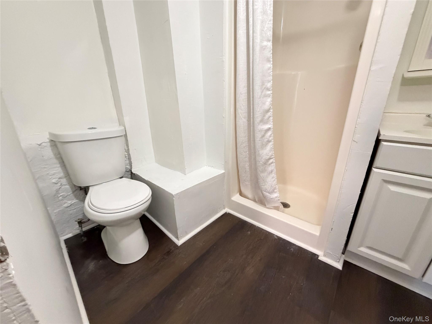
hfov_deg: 102.1
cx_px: 216
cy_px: 162
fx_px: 175
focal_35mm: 14
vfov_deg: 85.7
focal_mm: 2.22
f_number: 2.2
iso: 640
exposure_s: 1/60
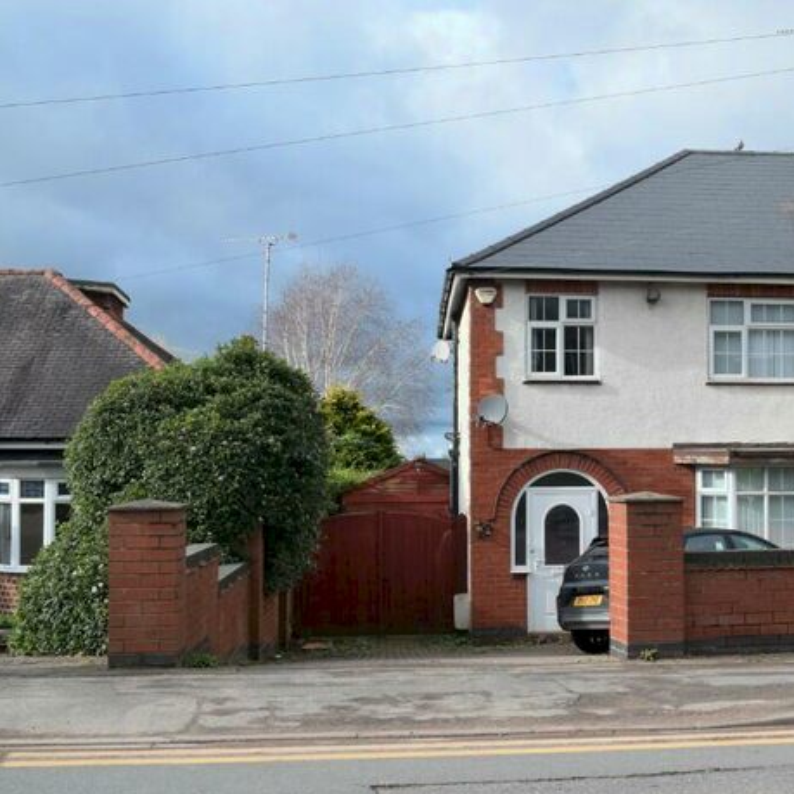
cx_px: 604
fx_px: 1262
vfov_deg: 34.9
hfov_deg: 34.1
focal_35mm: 49
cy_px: 402
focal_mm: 25
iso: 200
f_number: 9
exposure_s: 1/320
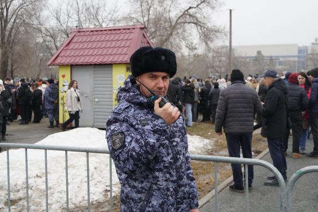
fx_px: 437
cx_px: 155
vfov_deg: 27.2
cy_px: 102
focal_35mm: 50
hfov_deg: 40.0
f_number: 5
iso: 100
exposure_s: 1/60
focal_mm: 31
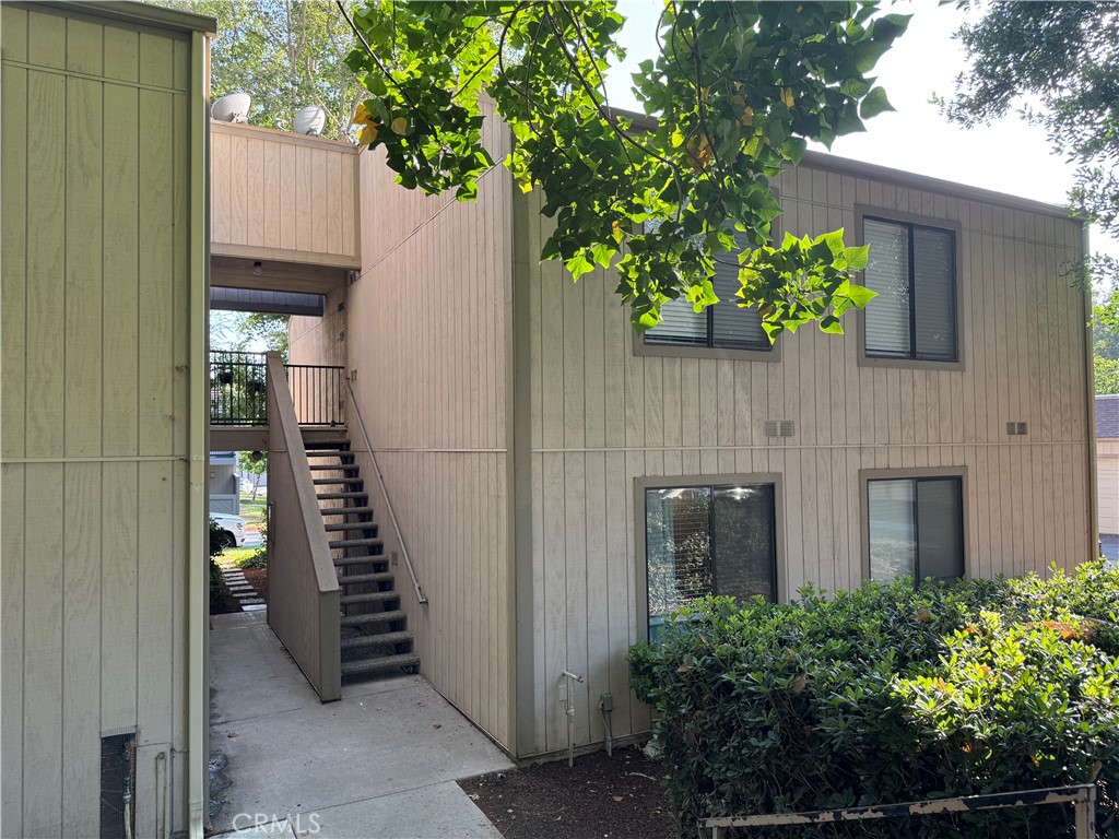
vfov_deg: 56.8
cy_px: 420
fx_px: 776
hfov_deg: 71.6
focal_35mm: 24
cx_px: 560
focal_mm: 6.76
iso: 64
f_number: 1.78
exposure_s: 1/221
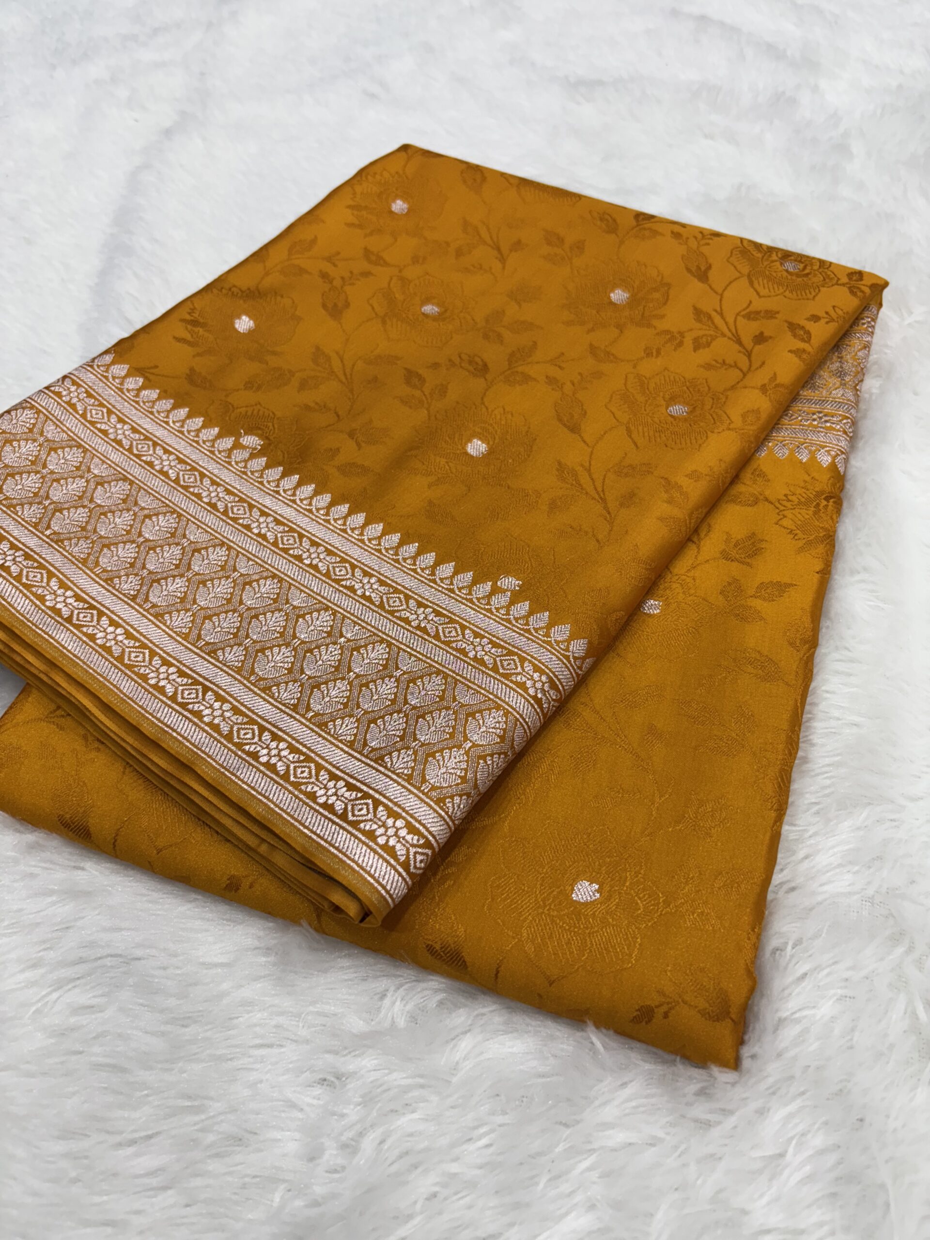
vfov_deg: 67.3
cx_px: 465
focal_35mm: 26
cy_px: 620
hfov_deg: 53.1
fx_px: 931
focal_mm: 5.96
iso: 80
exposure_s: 1/100
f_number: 1.6
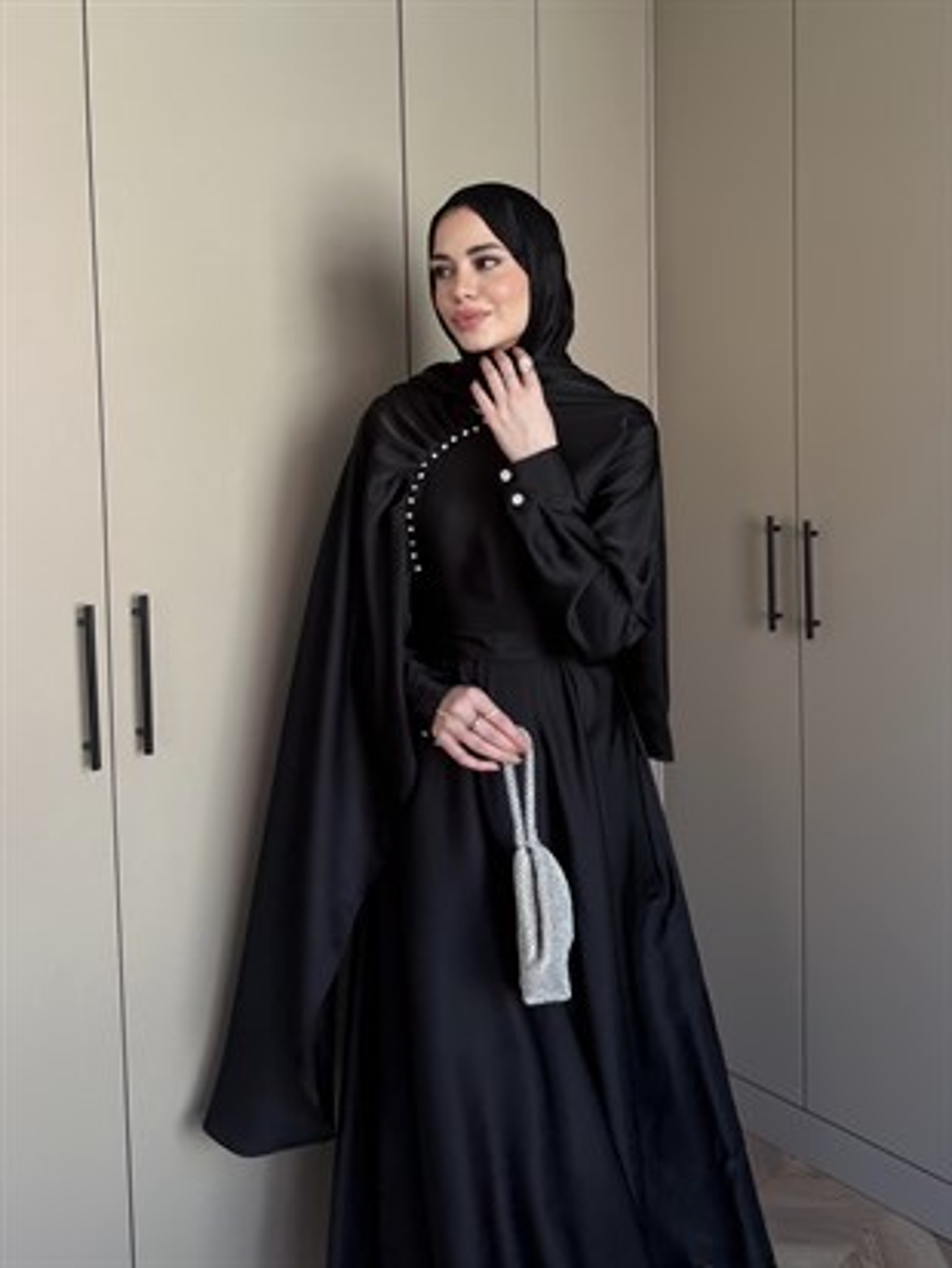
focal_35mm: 24
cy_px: 634
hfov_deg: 56.8
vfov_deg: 71.6
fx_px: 880
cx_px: 476
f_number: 1.78
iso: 50
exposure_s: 1/129
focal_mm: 6.76
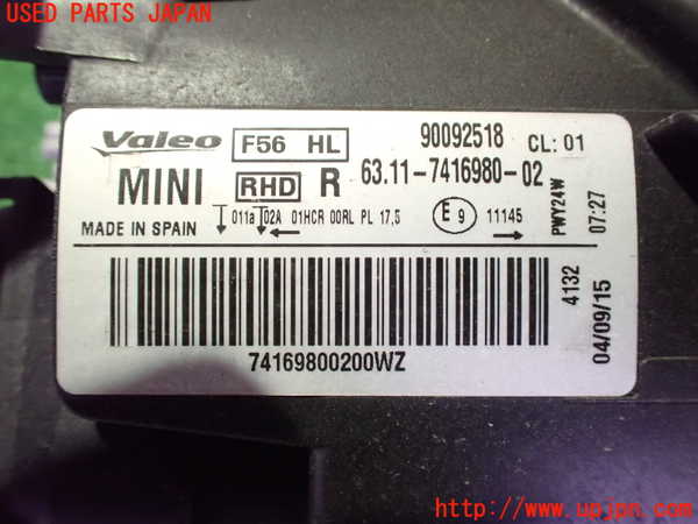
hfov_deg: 60.0
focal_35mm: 30
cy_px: 262
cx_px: 349
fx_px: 605
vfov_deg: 46.8
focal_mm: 5.4
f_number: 2.3
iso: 1250
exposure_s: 1/30
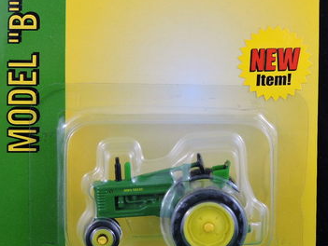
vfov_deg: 16.7
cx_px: 181
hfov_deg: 22.2
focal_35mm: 88
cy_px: 41
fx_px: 835
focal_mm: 7.2
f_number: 3.8
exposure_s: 1/40
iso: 100
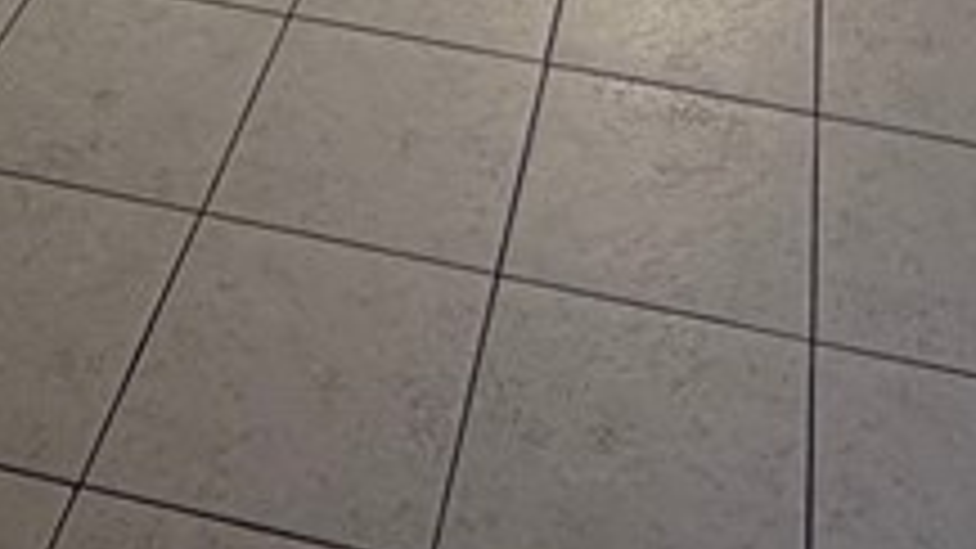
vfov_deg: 12.0
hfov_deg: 29.4
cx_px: 486
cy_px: -914
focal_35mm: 72
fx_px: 1863
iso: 250
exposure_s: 1/120
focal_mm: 2.22
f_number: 2.2
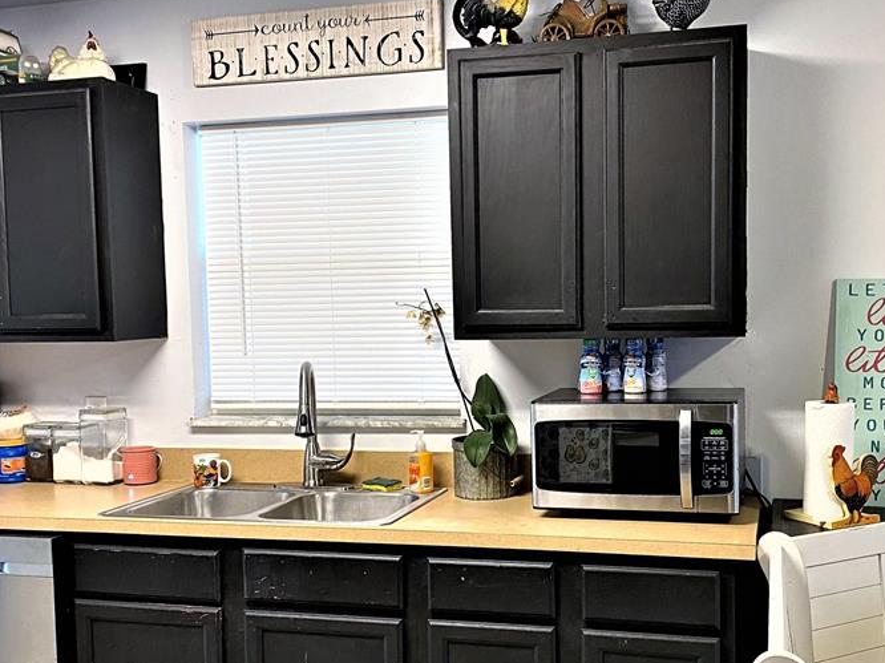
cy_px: 374
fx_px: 1022
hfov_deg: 46.8
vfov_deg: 35.9
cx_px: 478
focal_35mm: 40
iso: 160
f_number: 1.8
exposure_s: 1/60
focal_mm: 4.25
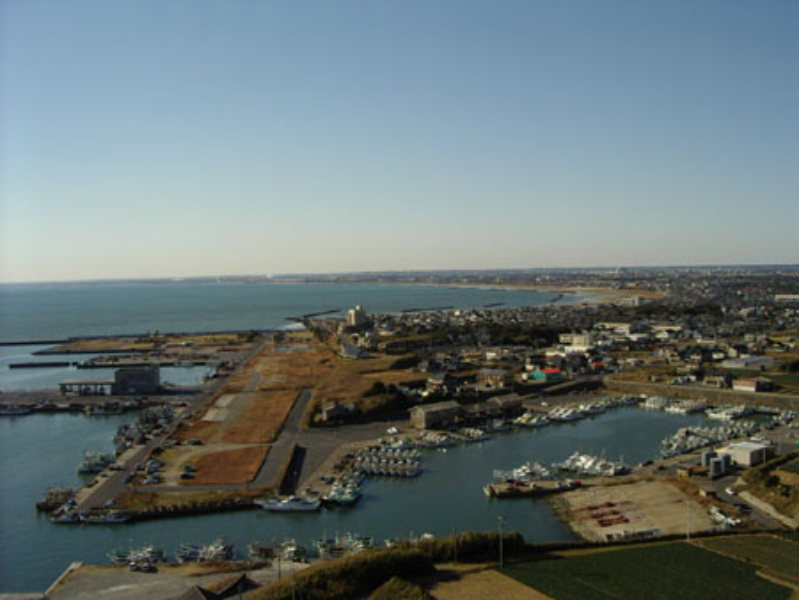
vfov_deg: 37.8
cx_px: 400
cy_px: 300
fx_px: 878
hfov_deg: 49.0
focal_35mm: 38
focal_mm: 5.8
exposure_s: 1/640
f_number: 4.8
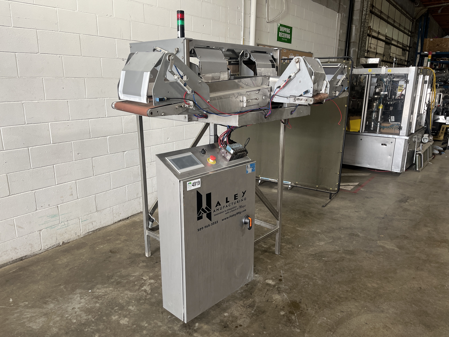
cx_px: 224
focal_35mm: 26
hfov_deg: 67.3
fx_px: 337
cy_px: 168
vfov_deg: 53.1
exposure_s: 1/60
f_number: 1.6
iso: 80
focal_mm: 5.1
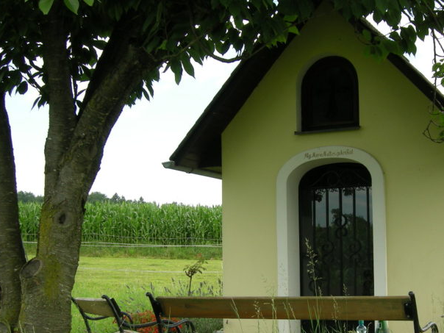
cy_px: 229
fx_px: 782
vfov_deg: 23.9
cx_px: 319
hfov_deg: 31.3
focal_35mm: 61
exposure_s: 1/138
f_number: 4.3
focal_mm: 7.5
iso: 64
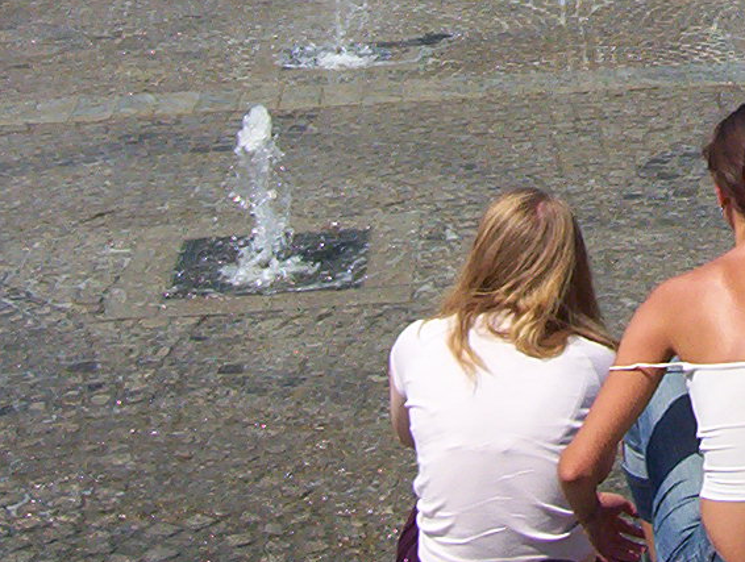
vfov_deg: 11.7
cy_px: -171
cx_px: 989
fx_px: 2674
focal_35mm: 124
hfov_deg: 15.1
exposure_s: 1/976
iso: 100
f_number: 5.17
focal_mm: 5.77
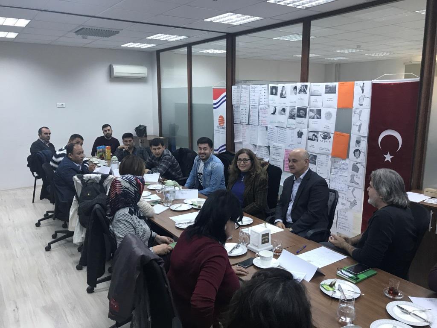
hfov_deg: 63.4
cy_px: 164
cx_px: 218
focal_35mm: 28
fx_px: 353
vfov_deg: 49.7
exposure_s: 1/33
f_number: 1.8
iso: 40
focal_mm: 3.99
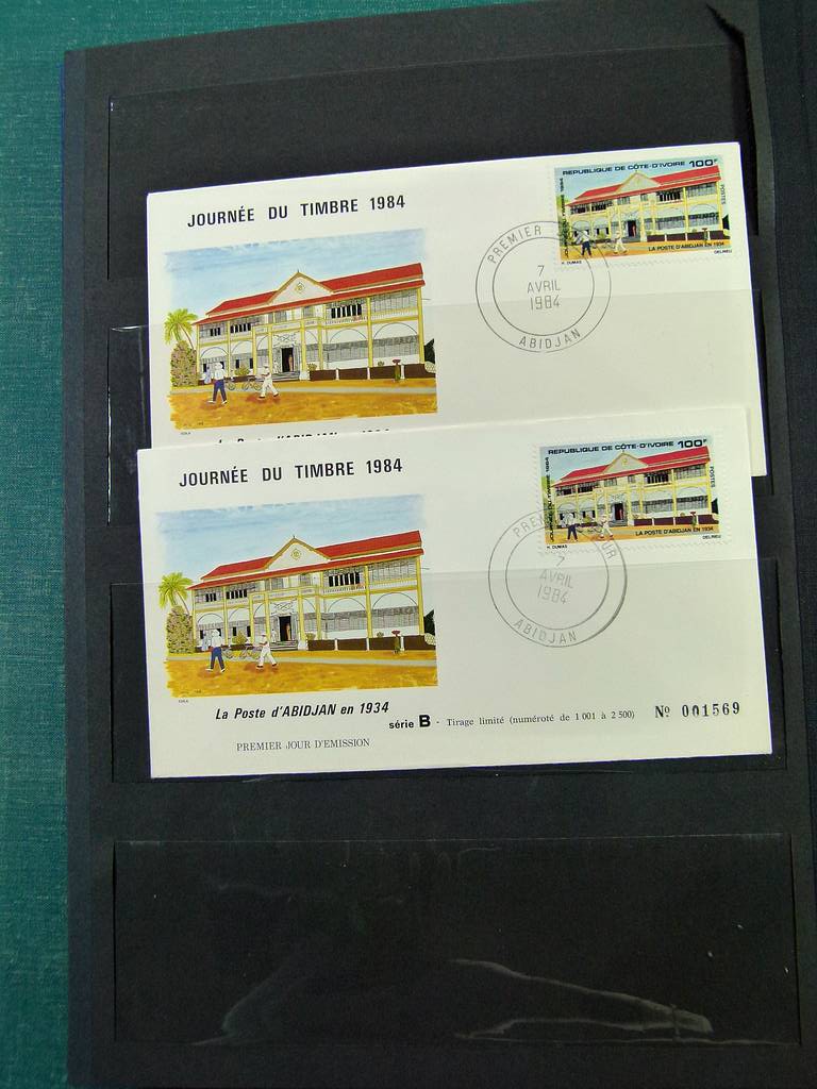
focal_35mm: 37
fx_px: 1164
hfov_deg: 38.7
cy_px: 544
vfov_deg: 50.1
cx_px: 408
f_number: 3.1
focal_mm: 6.7
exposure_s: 1/100
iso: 160
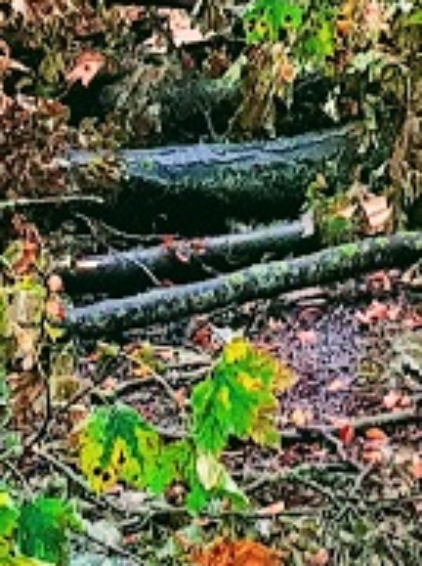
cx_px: 399
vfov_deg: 11.9
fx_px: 2642
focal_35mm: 162
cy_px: -132
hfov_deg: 9.1
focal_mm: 4.3
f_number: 1.5
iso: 250
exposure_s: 1/29
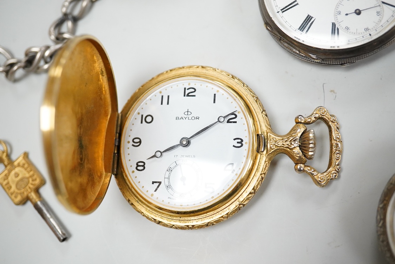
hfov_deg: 43.6
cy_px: 132
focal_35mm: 45
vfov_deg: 29.9
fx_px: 494
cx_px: 198
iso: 3200
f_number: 7.1
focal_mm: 30
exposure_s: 1/400
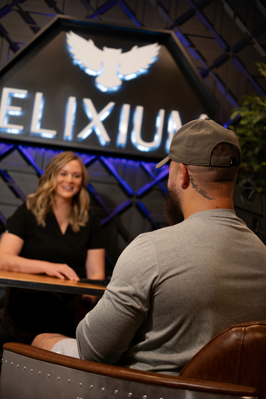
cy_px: 200
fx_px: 587
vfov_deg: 37.5
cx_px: 133
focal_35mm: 53
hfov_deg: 25.5
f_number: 2
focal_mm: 35
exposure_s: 1/250
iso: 1000
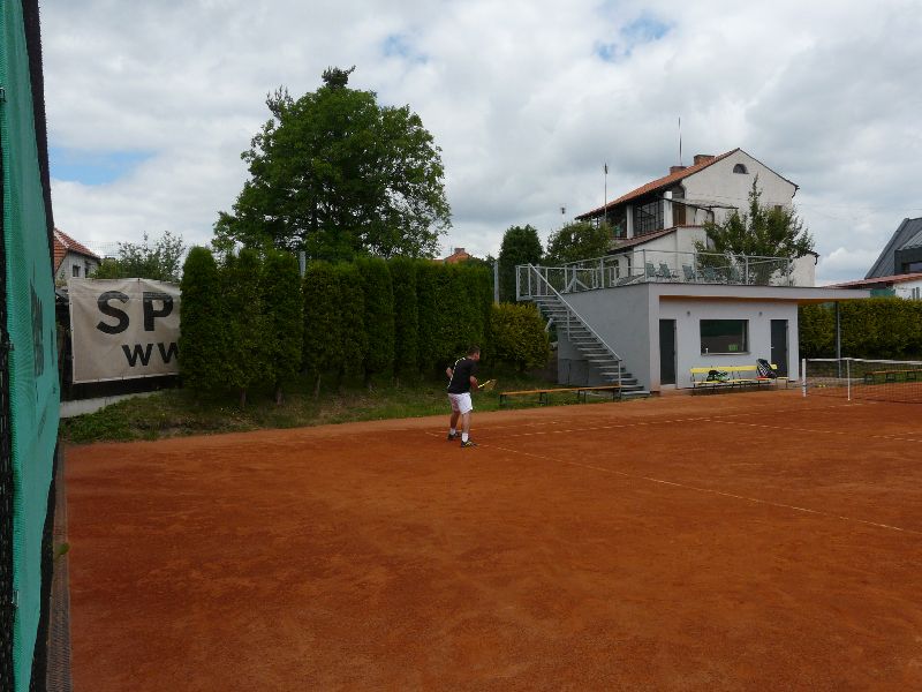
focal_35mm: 28
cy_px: 346
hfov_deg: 63.4
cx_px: 461
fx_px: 746
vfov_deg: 49.7
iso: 100
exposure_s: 1/400
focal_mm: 4.6
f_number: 5.6
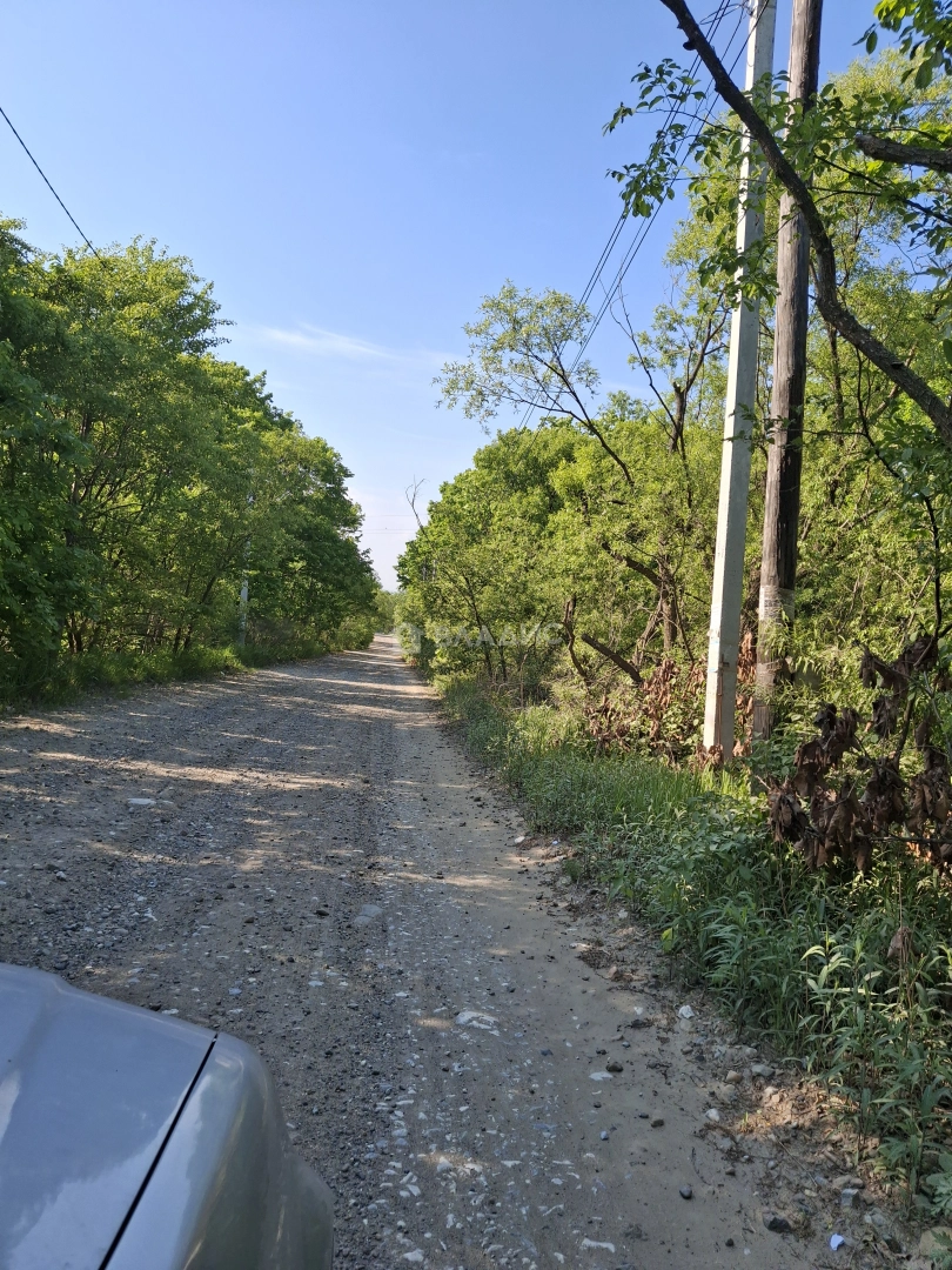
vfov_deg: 69.4
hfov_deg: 54.9
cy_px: 635
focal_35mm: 25
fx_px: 917
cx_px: 476
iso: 32
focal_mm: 4.69
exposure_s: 1/1370
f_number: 1.8
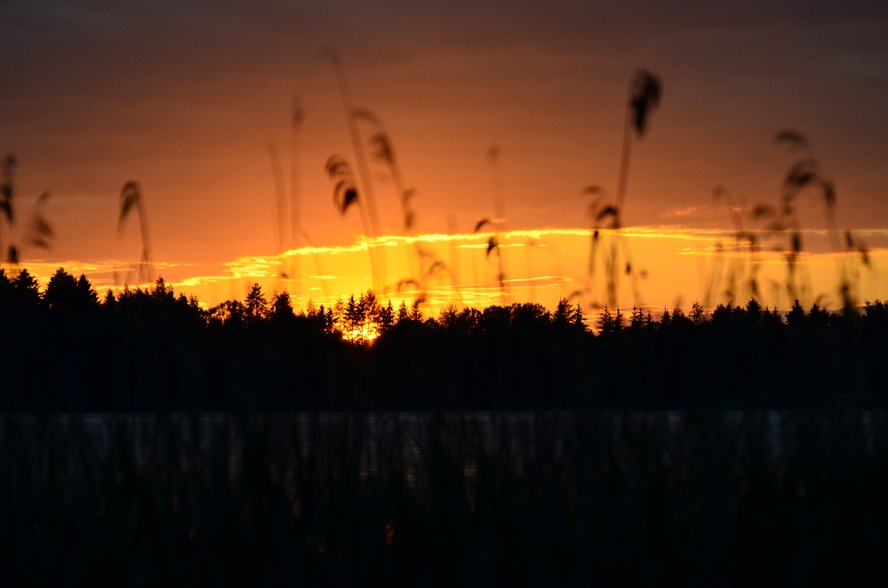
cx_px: 444
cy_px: 294
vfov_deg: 5.9
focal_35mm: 232
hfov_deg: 8.9
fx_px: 5721
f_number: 4.8
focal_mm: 155
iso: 1250
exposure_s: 1/2500
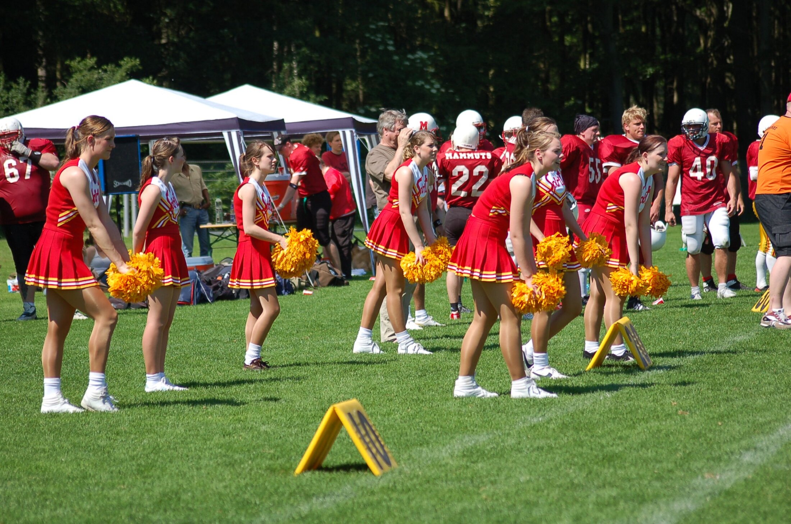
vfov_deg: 7.6
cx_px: 396
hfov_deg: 11.4
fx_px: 3948
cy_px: 262
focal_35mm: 180
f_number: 4.5
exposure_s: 1/1250
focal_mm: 120
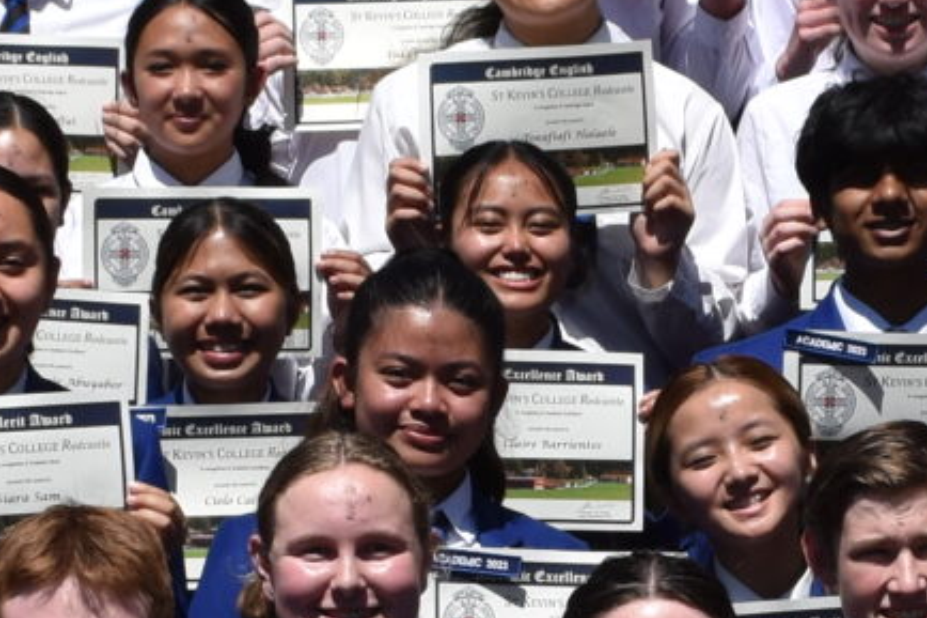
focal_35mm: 239
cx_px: 651
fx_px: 6150
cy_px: 807
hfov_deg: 8.6
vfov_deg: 5.7
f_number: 10
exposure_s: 1/400
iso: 100
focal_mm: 27
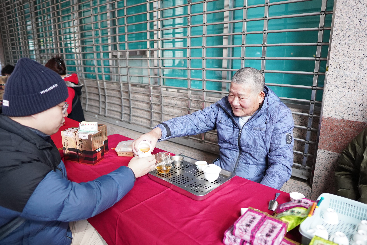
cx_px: 184
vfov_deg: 53.1
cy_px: 122
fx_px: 245
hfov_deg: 73.7
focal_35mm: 24
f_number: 1.6
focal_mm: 16
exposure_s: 1/3200
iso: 2500
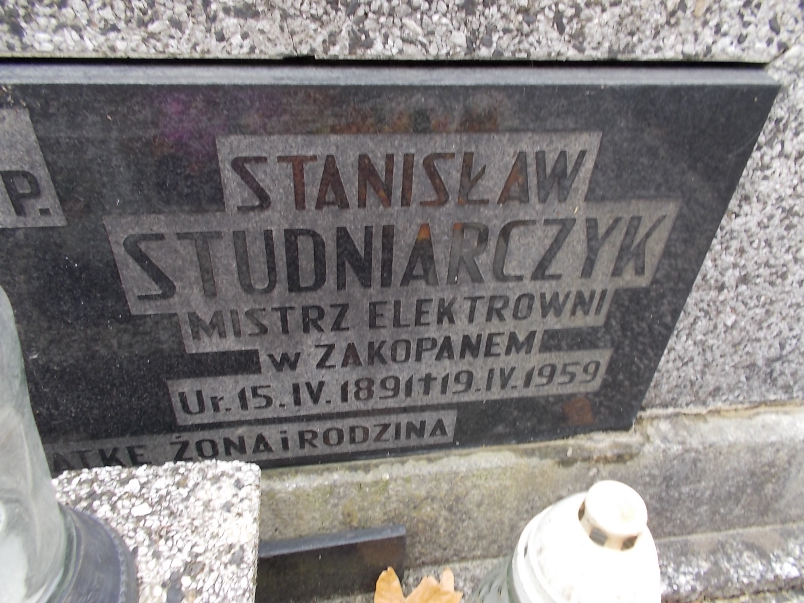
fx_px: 604
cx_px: 402
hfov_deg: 67.3
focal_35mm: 26
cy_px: 302
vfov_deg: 53.1
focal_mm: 4.6
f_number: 3.2
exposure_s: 1/40
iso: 80
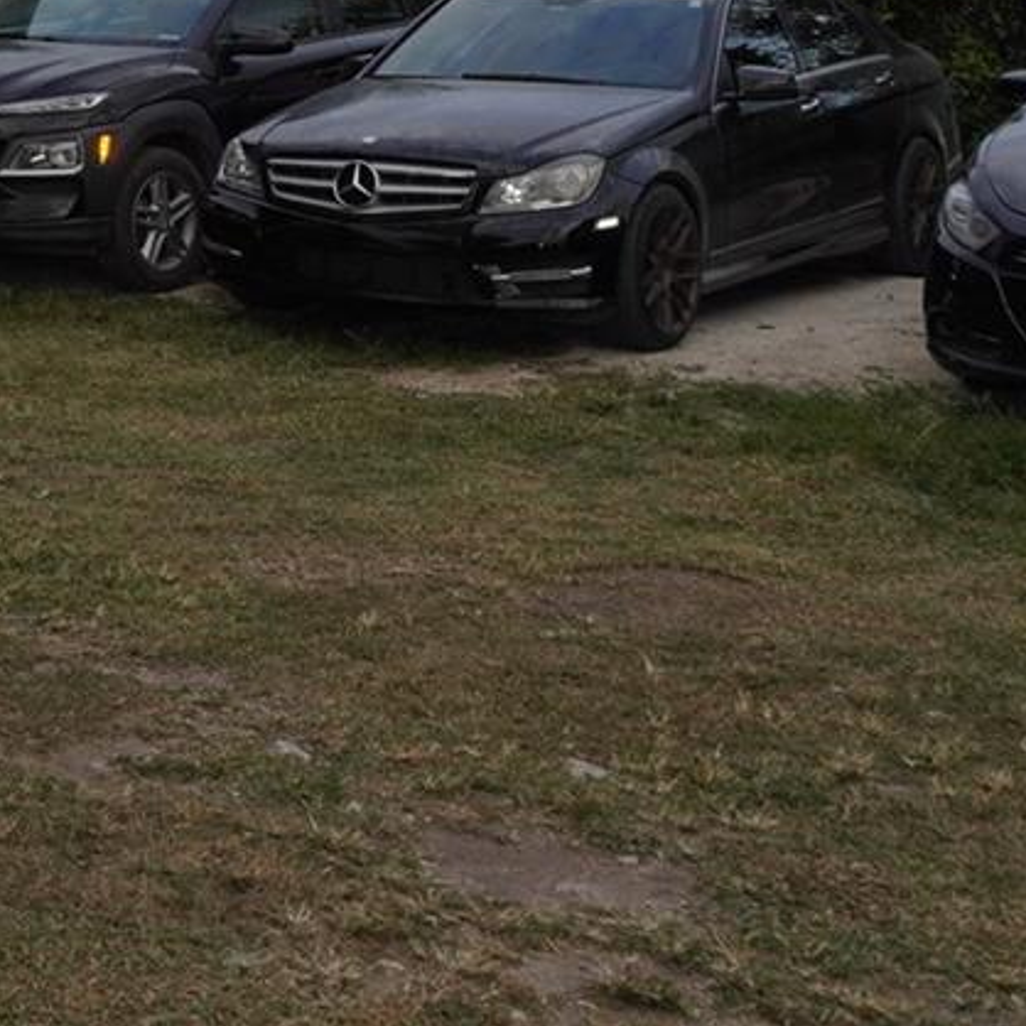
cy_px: -255
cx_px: -481
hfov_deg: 19.5
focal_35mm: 78
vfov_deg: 20.5
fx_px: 2616
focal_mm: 16
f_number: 6.3
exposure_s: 1/160
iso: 160
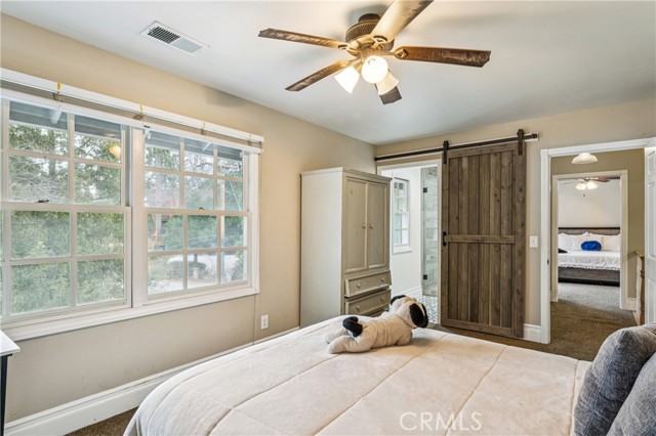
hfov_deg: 87.8
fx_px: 341
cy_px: 218
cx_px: 328
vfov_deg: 65.3
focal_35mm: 19
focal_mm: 18.7
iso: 100
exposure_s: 1.6
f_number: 13
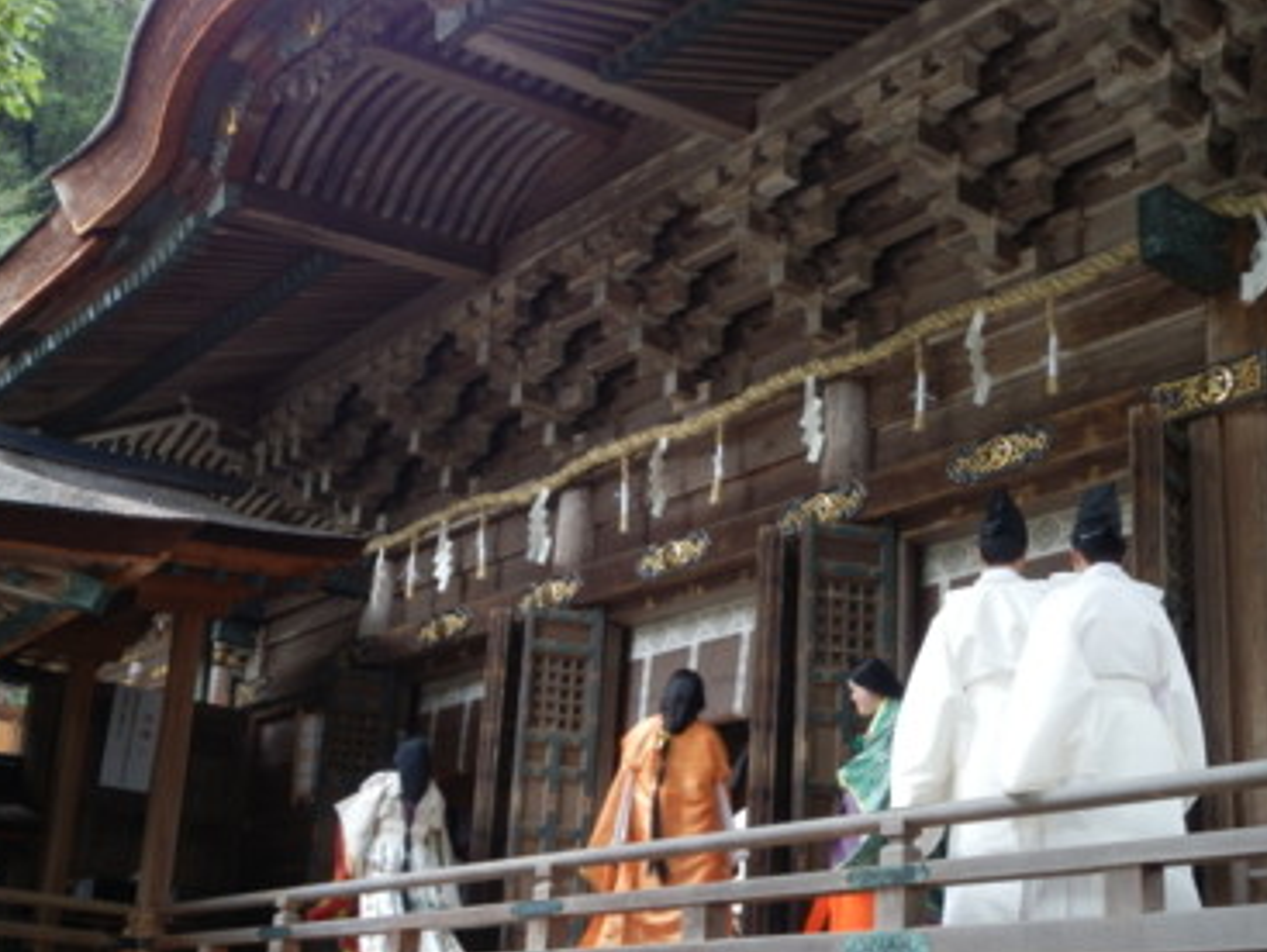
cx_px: 728
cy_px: 579
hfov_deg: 38.8
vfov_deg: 29.6
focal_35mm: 49
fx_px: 1795
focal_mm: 7.2
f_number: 4
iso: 200
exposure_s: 1/40
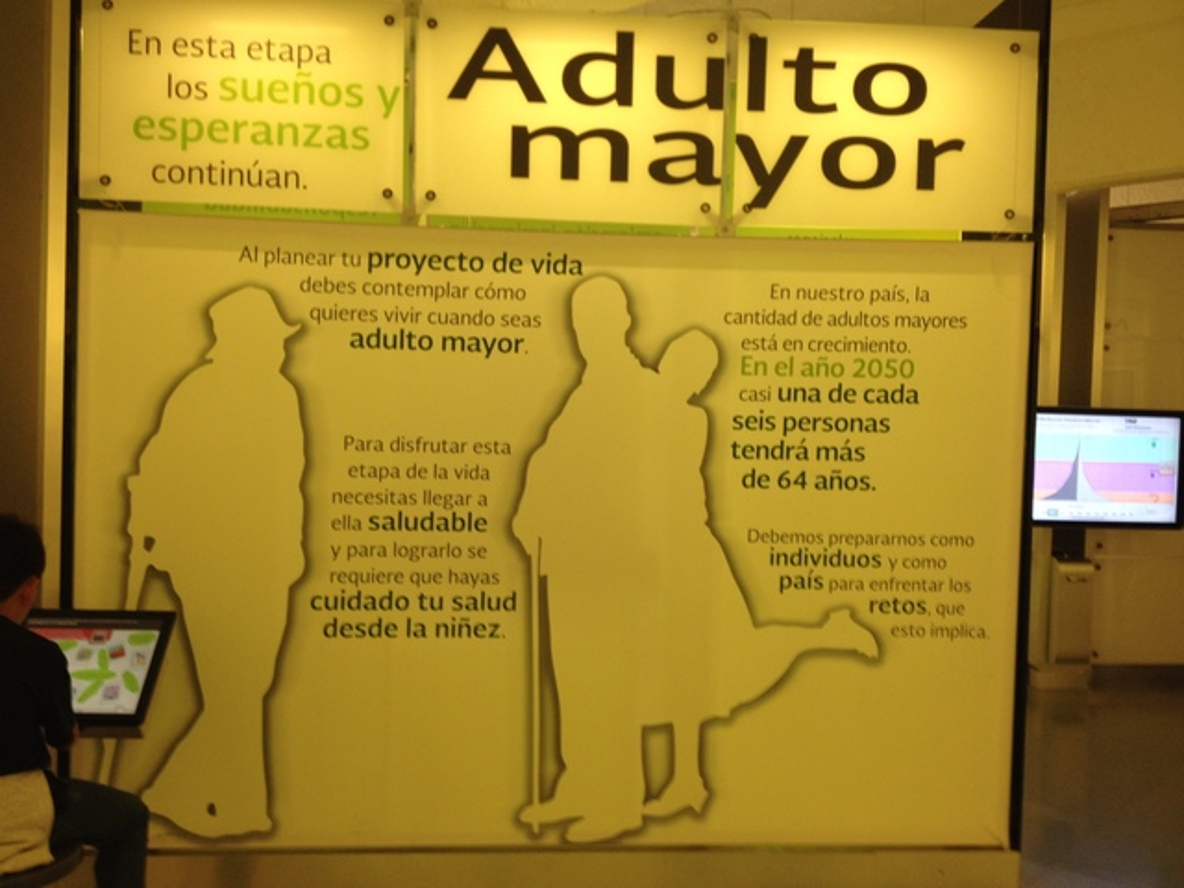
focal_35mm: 35
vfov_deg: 40.7
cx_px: 592
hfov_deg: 52.6
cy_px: 444
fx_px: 1197
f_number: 2.4
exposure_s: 1/20
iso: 64
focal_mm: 4.28
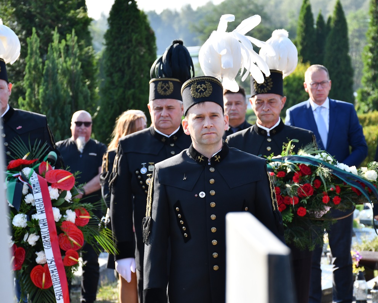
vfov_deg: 12.2
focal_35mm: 127
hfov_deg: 15.1
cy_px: 151
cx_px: 195
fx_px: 1421
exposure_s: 1/500
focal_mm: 75
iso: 320
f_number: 5.6
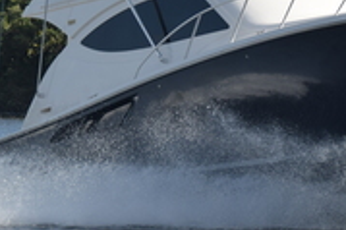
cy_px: 21
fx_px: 4839
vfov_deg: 2.7
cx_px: 344
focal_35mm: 504
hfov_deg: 4.1
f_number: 6.3
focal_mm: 100
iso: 200
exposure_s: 1/640
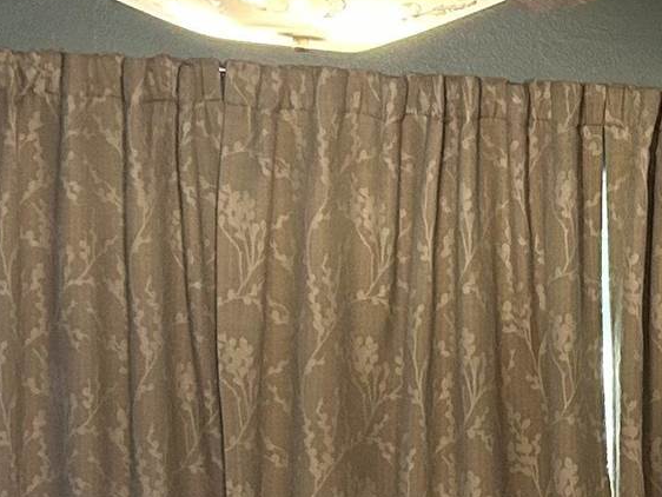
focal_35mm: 142
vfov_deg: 10.4
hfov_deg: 13.6
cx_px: 766
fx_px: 2717
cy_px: 472
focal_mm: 5.7
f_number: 1.5
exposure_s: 1/60
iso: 160
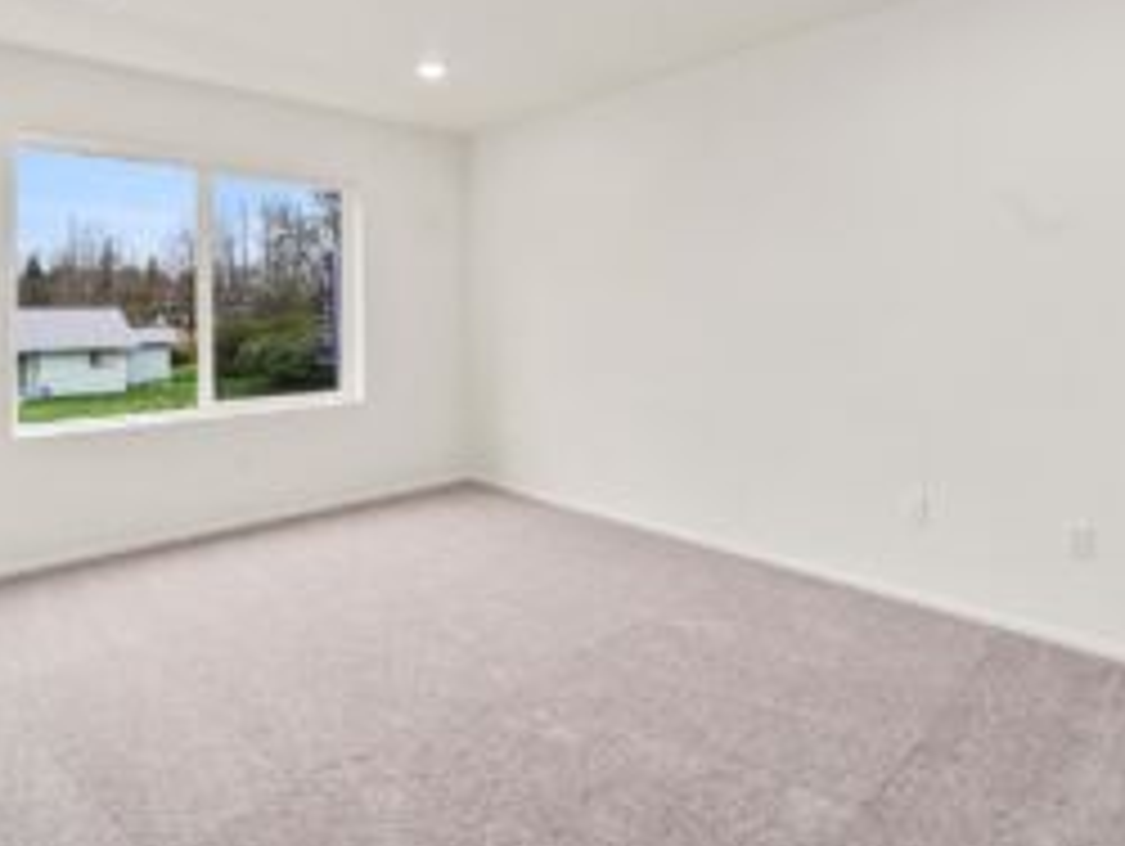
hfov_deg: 81.6
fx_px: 651
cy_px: 326
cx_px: 522
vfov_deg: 65.3
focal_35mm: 20
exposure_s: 1/100
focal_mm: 13
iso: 80
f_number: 7.1
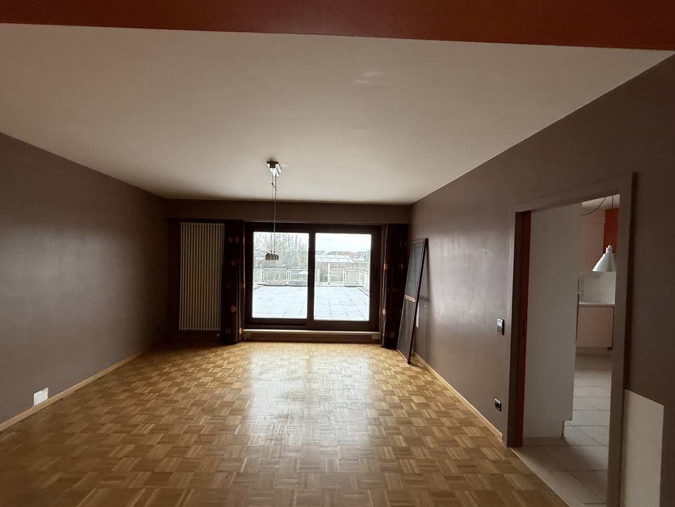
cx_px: 327
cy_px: 266
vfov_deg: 81.7
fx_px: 293
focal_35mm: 15
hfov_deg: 98.1
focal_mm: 2.22
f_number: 2.2
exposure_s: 1/99
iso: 250
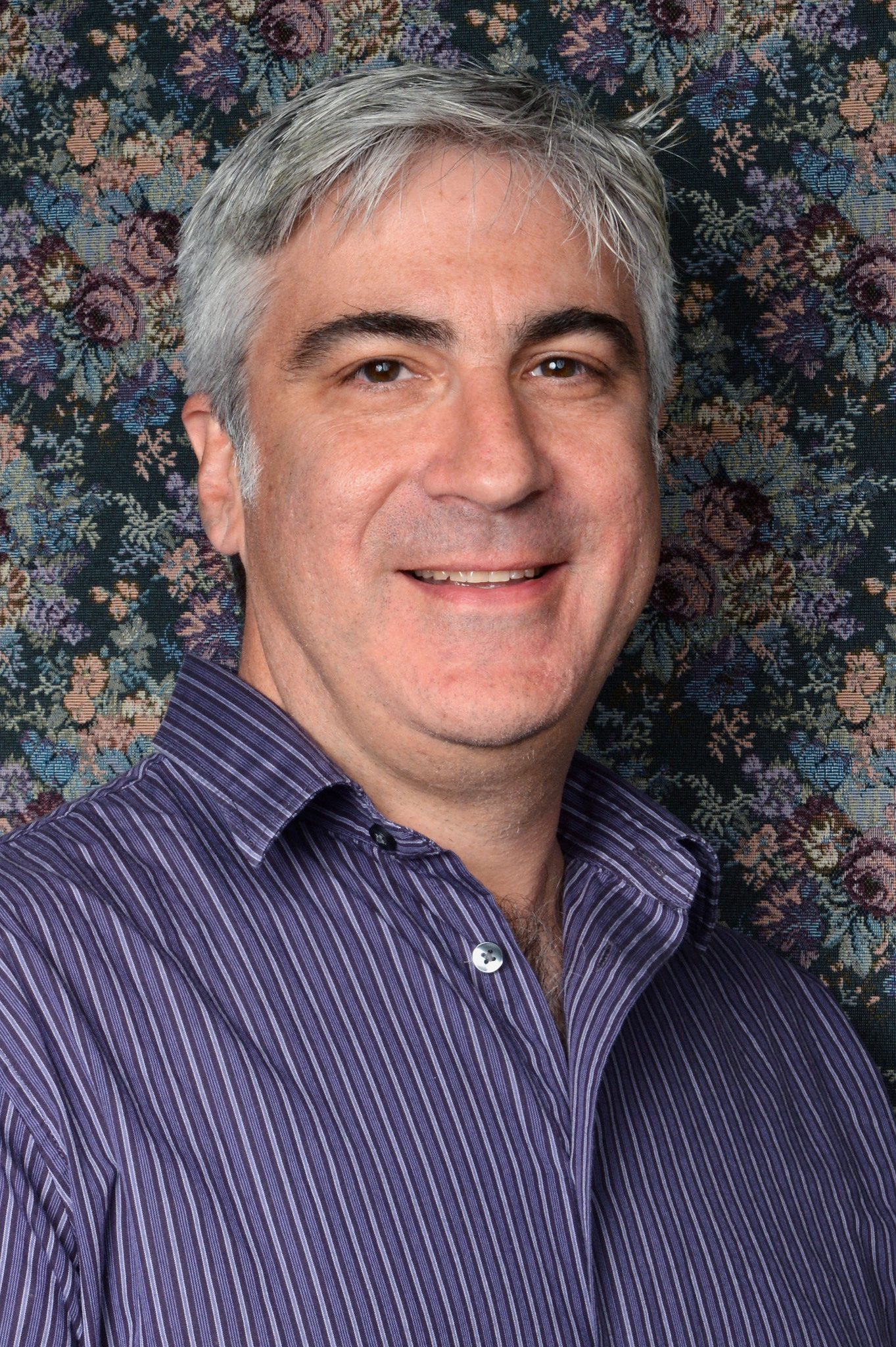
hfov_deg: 13.9
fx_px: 3663
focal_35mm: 98
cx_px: 448
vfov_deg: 20.8
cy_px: 674
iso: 320
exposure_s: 1/250
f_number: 22
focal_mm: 98
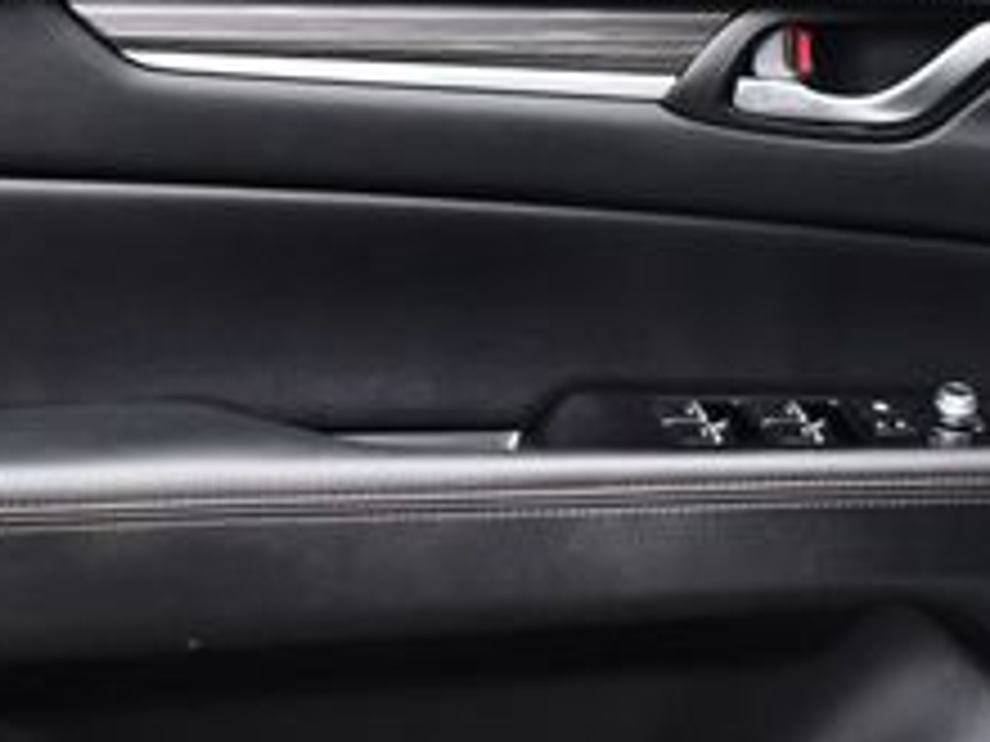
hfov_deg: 23.3
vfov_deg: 17.6
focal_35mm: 84
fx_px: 2402
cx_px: 477
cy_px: 423
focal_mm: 20
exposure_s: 1/200
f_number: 3.5
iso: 800
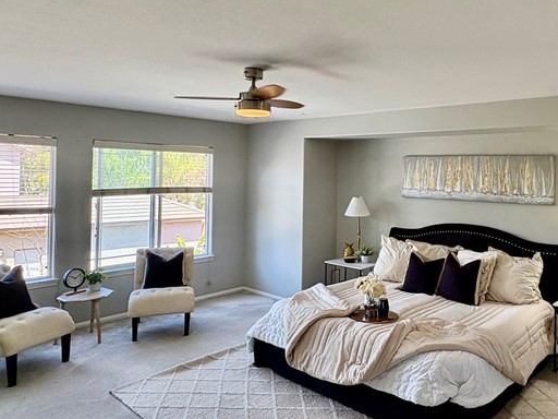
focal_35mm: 28
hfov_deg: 62.1
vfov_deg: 49.5
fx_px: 451
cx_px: 365
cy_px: 169
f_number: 2.2
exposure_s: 1/120
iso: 160
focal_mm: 2.22
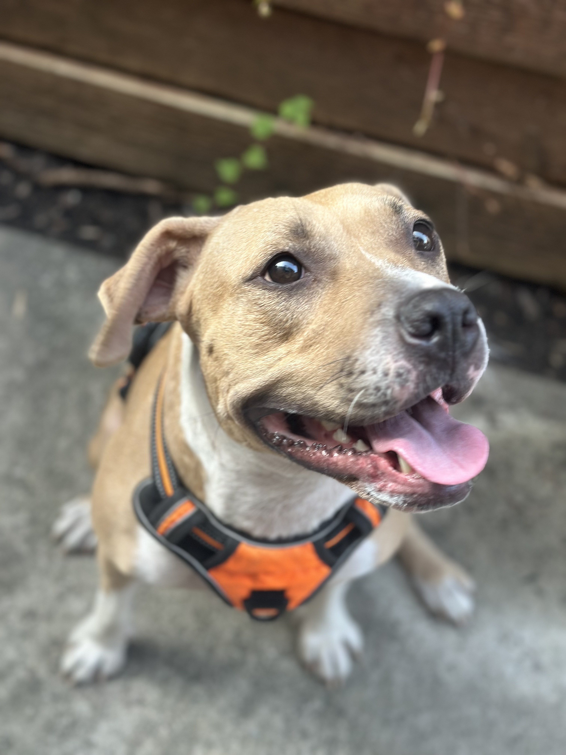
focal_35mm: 48
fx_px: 1046
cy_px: 378
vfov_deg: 39.7
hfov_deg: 30.3
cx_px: 283
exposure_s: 1/113
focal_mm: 6.86
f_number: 1.78
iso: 125
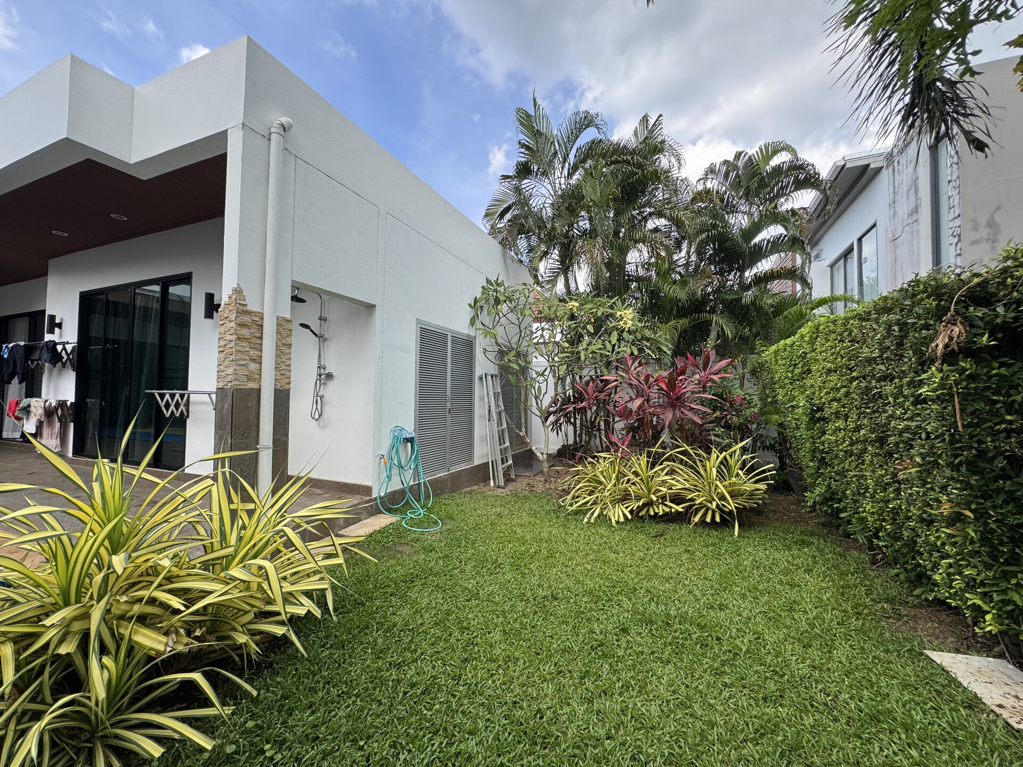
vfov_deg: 85.7
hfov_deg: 102.1
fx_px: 414
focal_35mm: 14
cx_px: 512
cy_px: 384
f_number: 2.2
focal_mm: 2.22
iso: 40
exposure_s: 1/359
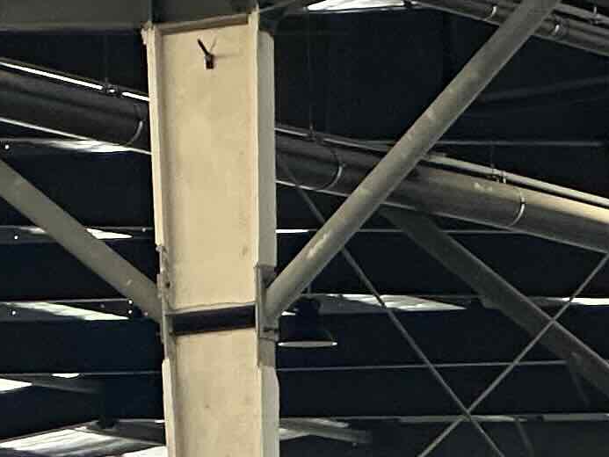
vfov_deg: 3.3
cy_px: 1209
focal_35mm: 448
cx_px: -1019
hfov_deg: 4.3
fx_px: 7883
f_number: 2.8
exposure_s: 1/99
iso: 200
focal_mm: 9
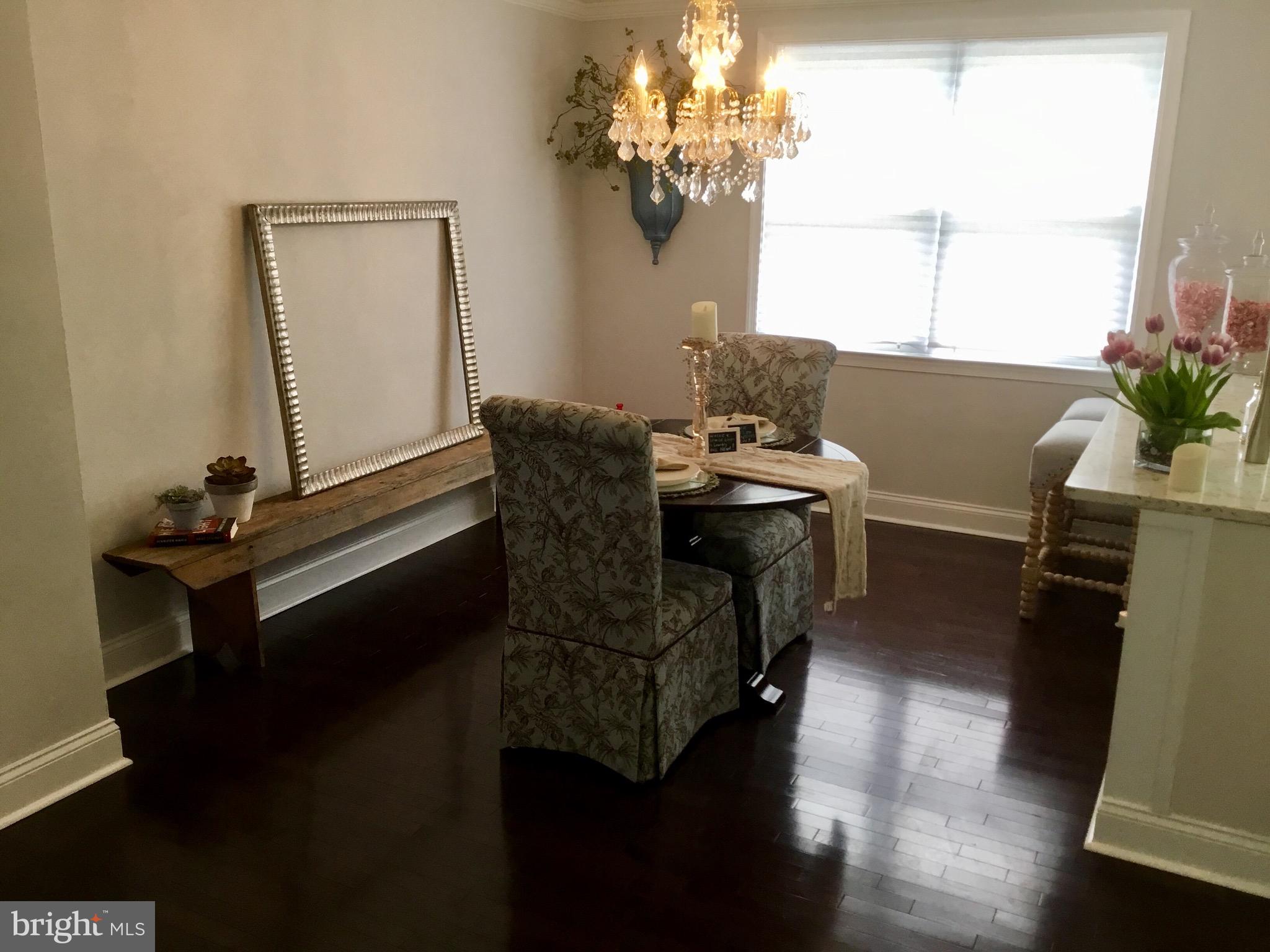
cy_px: 476
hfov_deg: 58.4
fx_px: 1137
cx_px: 635
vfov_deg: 45.4
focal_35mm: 31
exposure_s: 1/40
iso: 25
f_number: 2.4
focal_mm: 3.3
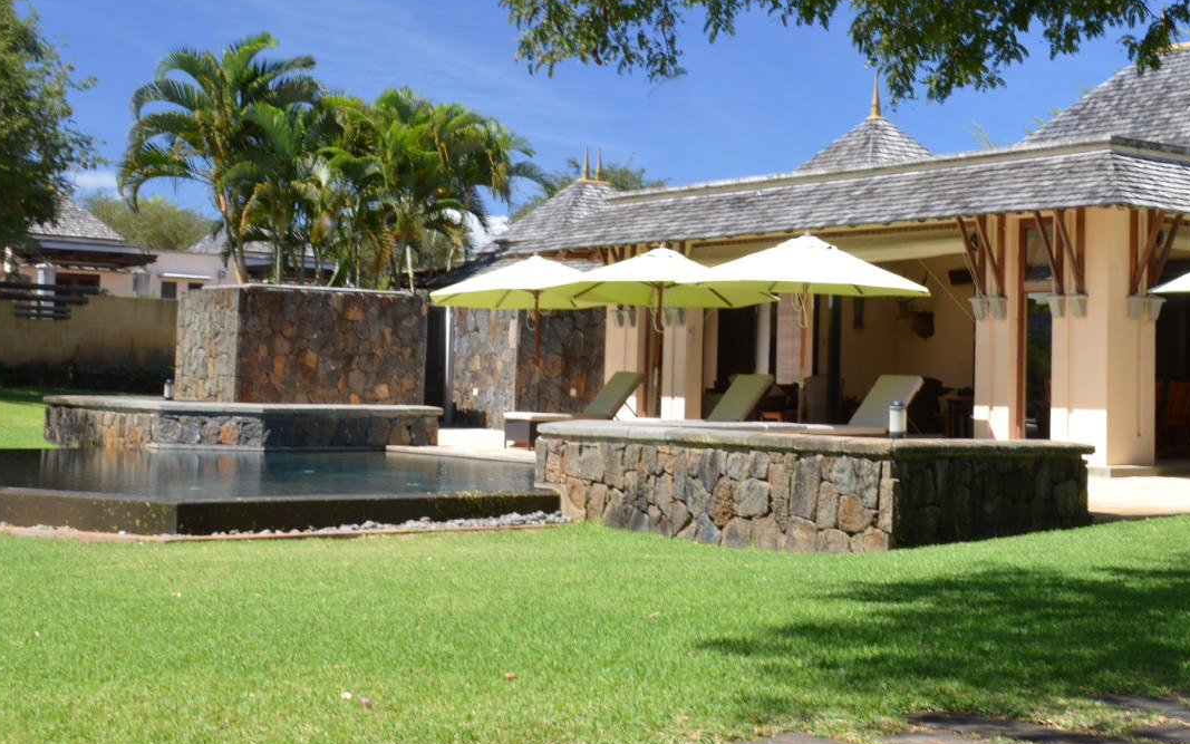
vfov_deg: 23.4
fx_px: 1784
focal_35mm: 55
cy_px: 228
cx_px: 793
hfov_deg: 36.5
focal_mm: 24
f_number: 18
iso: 200
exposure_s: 1/20
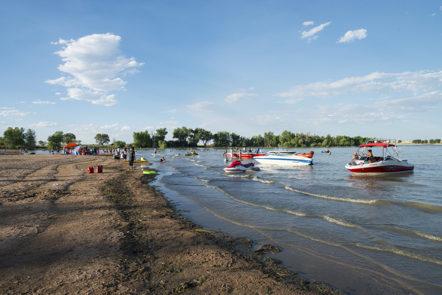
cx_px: 221
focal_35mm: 24
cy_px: 148
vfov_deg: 53.2
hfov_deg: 73.7
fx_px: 295
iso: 250
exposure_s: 1/200
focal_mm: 24
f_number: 10
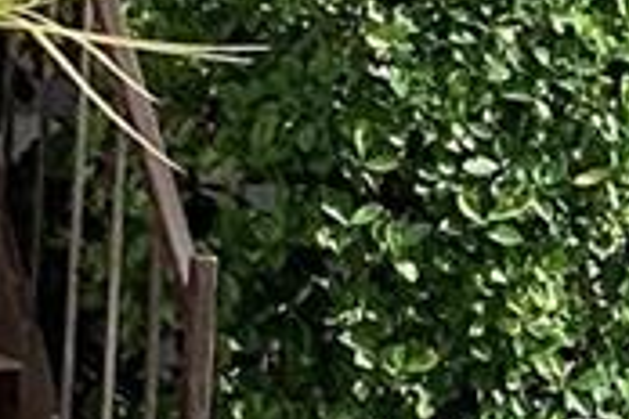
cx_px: 1034
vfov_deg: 6.0
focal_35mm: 222
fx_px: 3879
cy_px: -397
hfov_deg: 9.0
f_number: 2.4
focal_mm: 3.3
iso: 25
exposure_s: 1/734
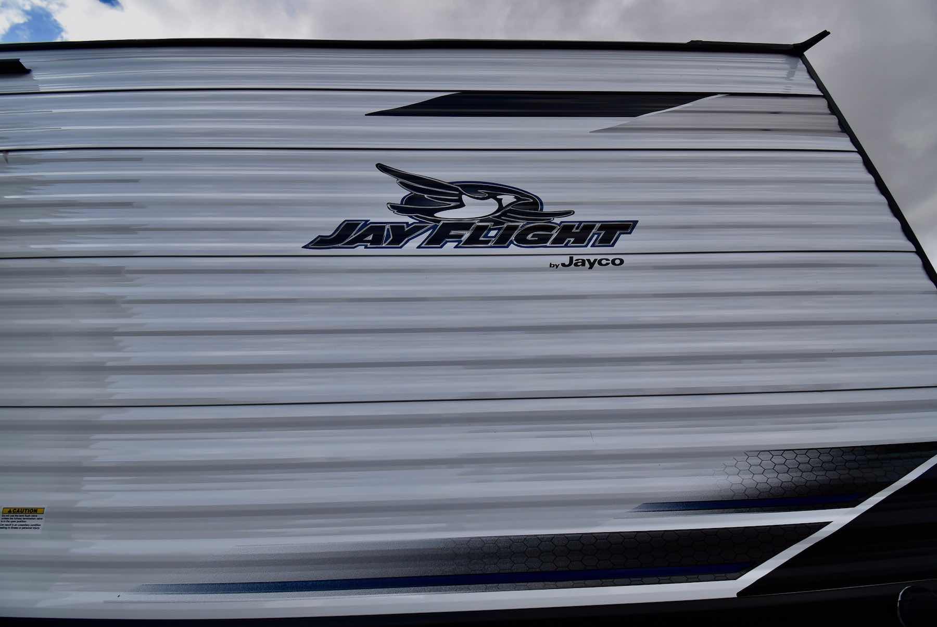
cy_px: 314
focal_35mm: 15
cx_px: 468
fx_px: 391
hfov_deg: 100.3
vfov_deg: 77.4
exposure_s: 1/320
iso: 200
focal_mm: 10
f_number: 9
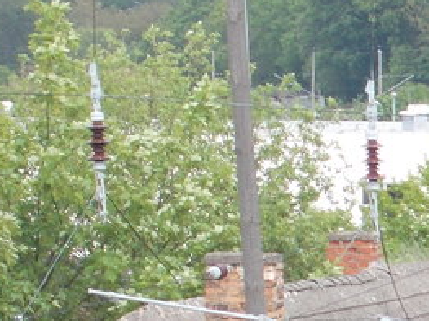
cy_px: 556
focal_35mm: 393
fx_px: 4868
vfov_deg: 3.8
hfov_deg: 4.9
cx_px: 902
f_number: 6.3
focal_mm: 15.4
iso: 80
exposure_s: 1/125
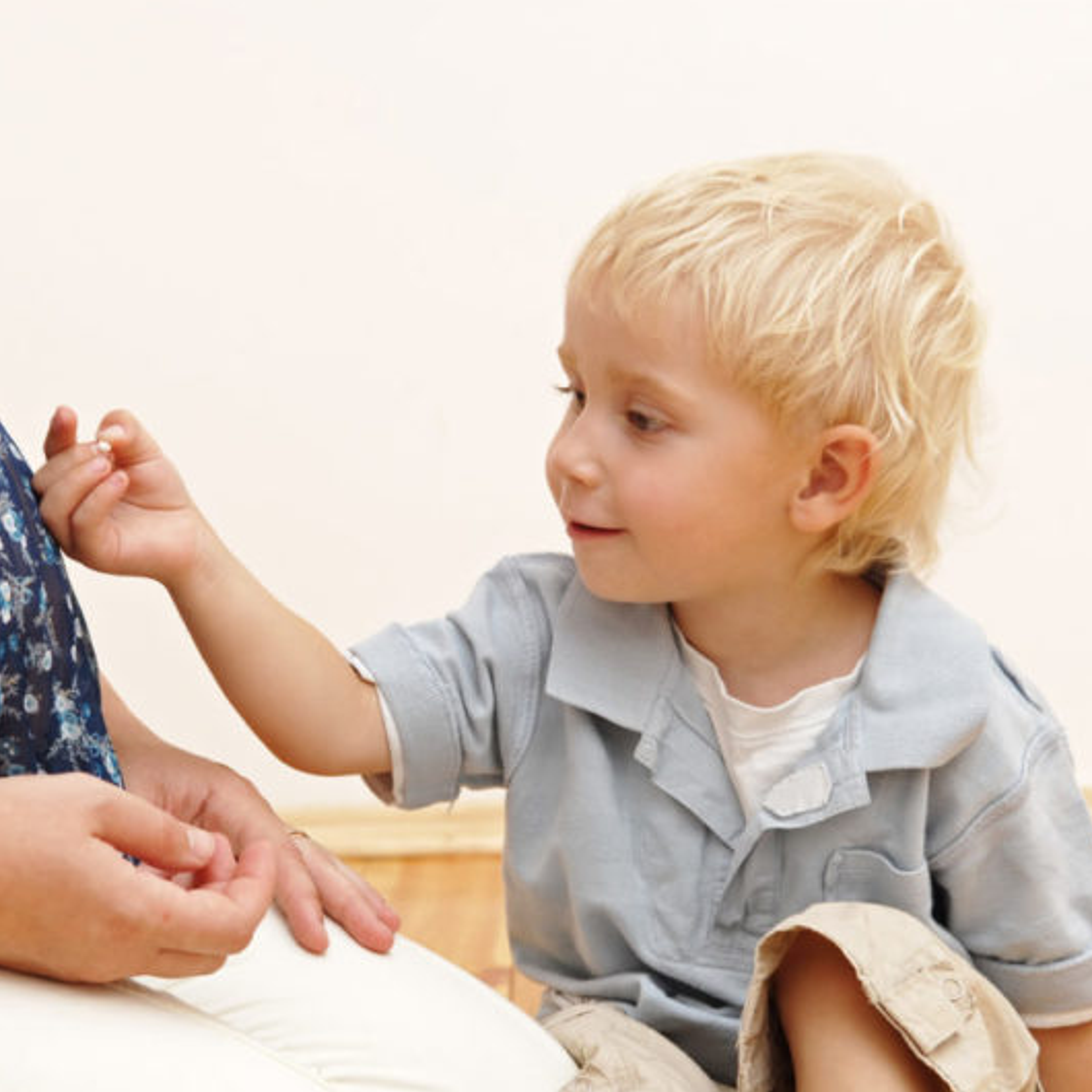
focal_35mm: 87
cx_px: 377
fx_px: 3092
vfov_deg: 20.0
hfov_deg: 20.0
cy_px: 543
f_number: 5
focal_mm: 45
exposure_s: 1/80
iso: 100
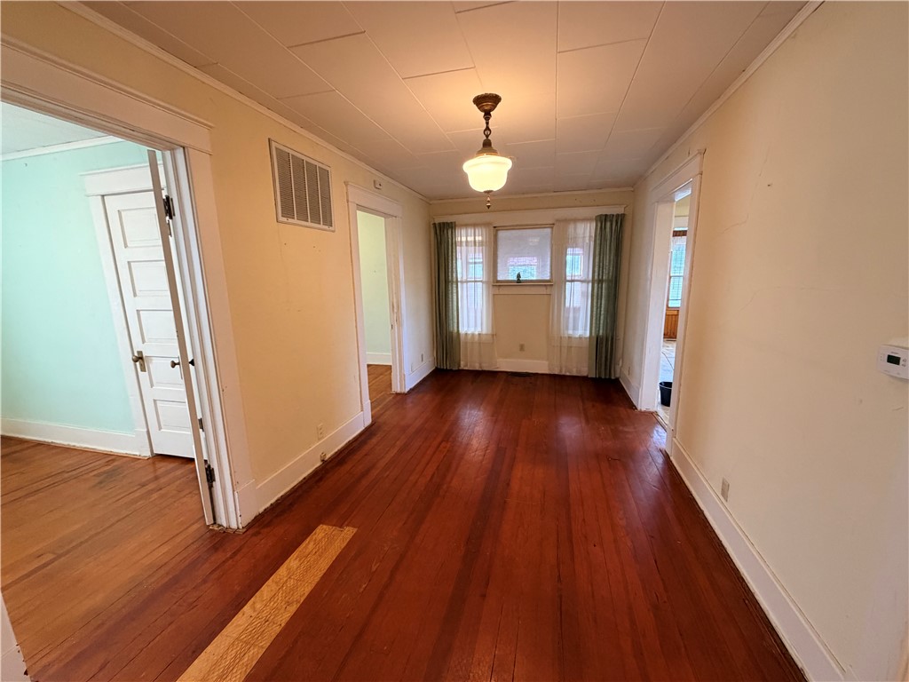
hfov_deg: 102.1
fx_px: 368
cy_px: 341
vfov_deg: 85.7
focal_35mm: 14
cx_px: 454
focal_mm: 2.22
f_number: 2.2
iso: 400
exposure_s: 1/60
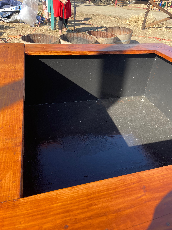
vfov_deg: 67.3
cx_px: 86
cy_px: 115
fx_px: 172
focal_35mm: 26
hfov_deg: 53.1
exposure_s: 1/682
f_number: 1.6
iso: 32
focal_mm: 4.2
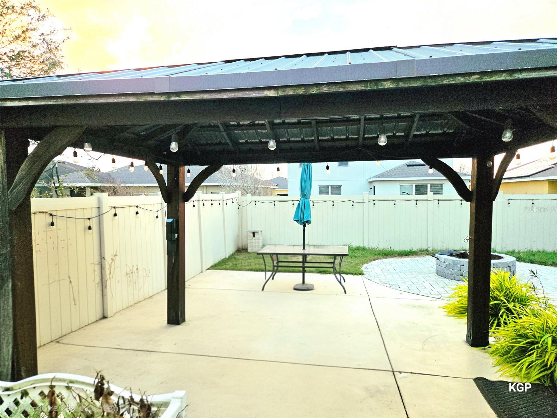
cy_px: 209
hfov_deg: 73.9
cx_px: 278
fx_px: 370
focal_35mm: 23
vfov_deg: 58.9
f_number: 1.8
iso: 160
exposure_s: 1/526
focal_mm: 5.4
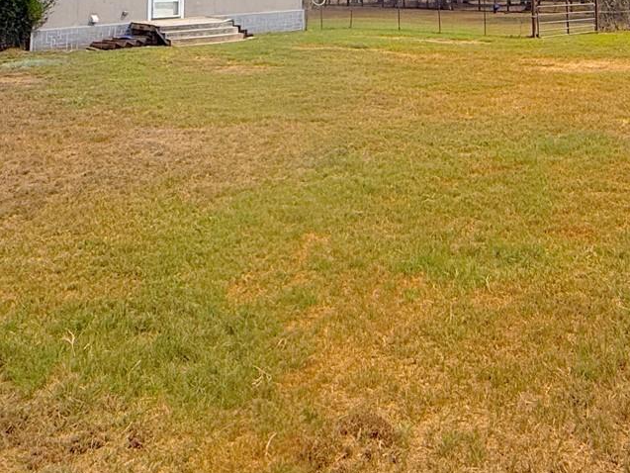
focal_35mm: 45
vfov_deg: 27.5
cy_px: -124
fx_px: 819
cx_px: 426
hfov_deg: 41.5
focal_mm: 2.22
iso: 50
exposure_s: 1/2841
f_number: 2.2
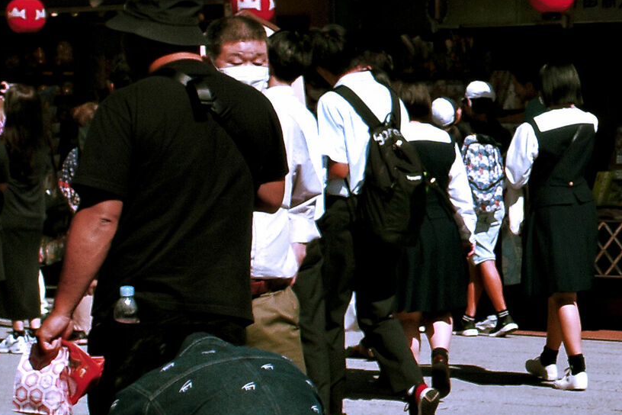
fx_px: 2540
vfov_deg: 9.3
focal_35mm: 147
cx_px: 867
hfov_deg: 13.3
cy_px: 23
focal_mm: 18.3
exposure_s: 1/640
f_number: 9
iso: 200
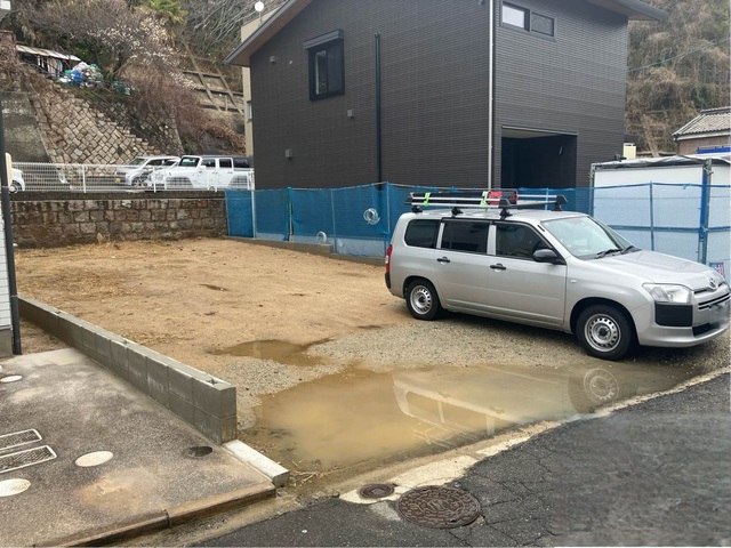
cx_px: 366
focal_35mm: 28
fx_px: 591
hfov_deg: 63.4
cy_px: 274
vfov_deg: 49.7
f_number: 1.8
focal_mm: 3.99
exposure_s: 1/302
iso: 32
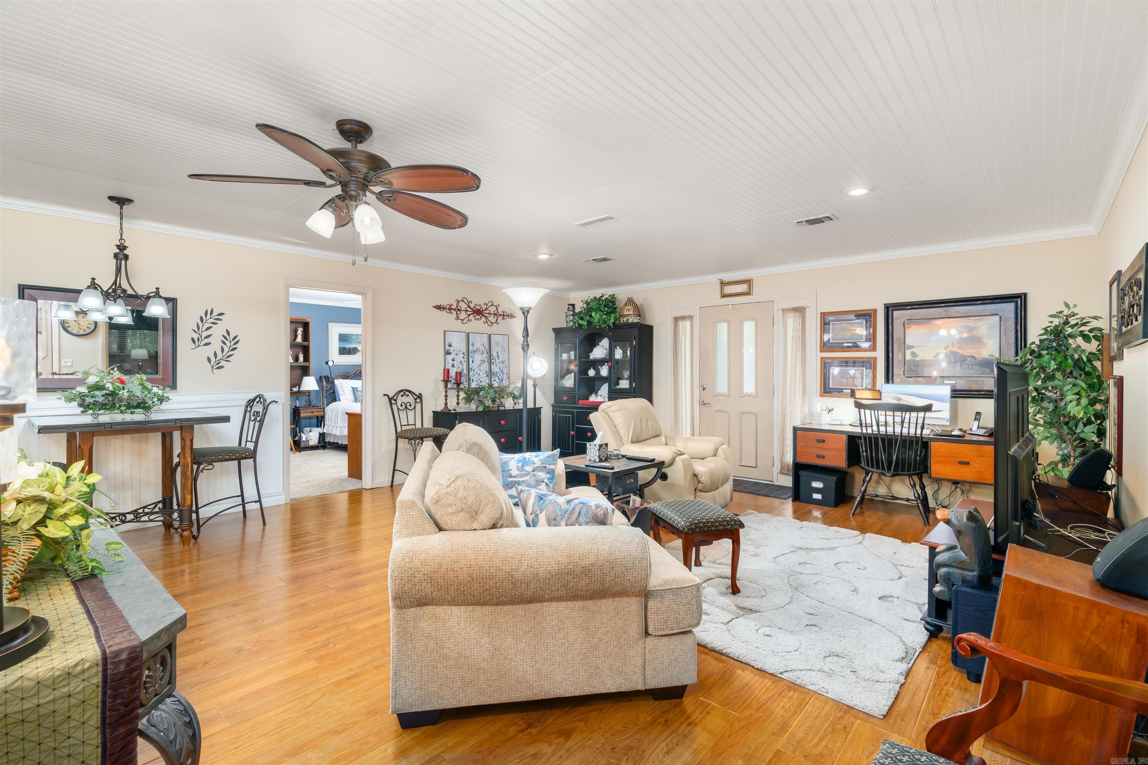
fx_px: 510
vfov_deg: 73.7
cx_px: 574
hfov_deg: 96.7
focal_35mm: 16
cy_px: 382
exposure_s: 1/100
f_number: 10
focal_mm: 16
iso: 320
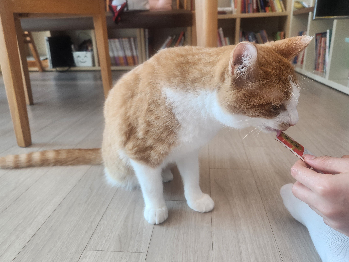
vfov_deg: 51.3
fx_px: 272
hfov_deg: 65.3
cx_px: 176
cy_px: 125
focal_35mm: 27
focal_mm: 5.4
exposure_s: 1/120
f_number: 1.8
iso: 100
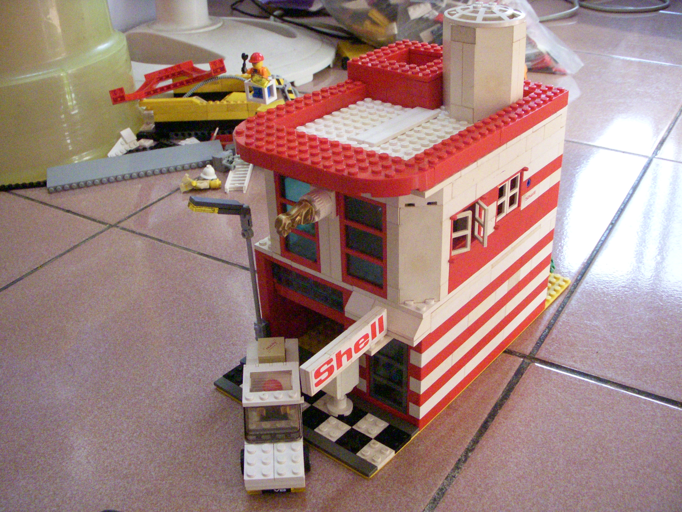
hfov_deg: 49.0
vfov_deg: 37.7
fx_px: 749
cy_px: 256
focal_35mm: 38
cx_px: 341
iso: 1000
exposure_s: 1/125
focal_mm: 6.3
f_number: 3.3
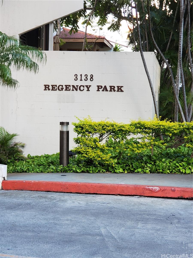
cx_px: 96
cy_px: 129
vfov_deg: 36.8
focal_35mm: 52
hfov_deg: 28.0
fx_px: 387
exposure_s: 1/40
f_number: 2.4
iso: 64
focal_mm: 6
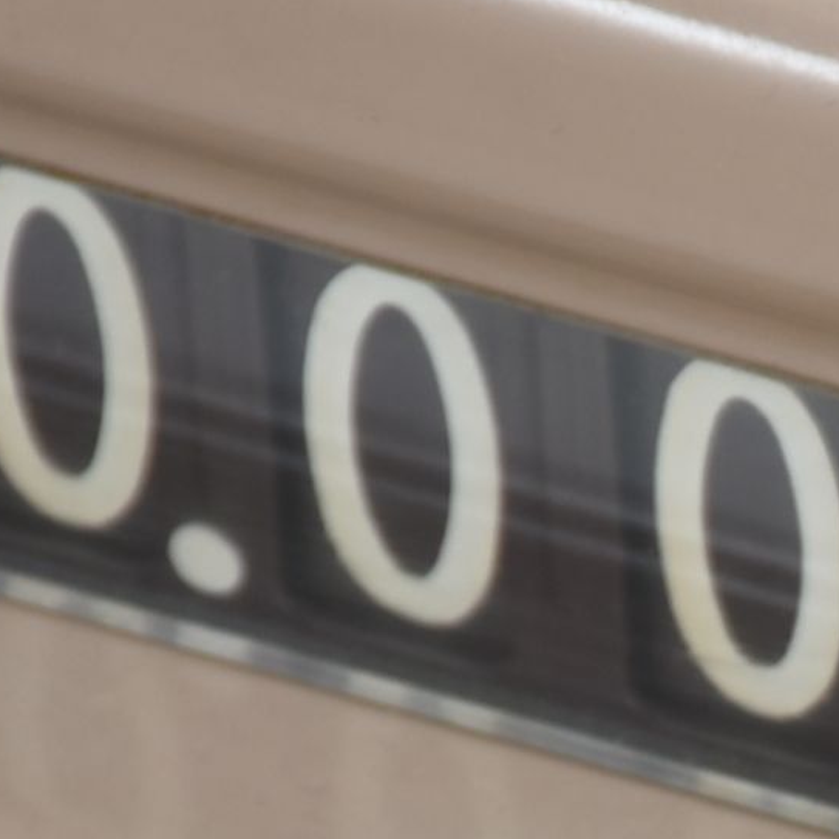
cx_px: 1649
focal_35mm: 984
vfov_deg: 1.8
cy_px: 1383
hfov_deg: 1.8
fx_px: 26983
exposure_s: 1/160
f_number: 9
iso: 200
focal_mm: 140
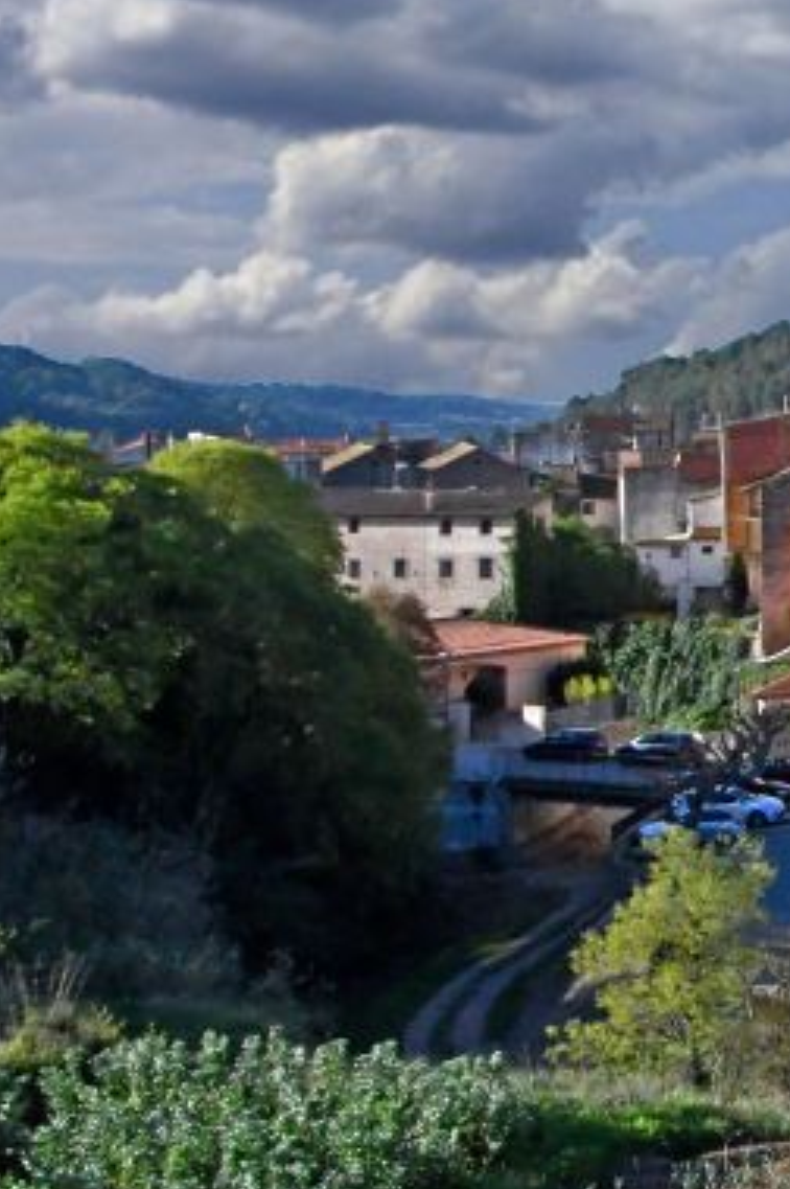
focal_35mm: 73
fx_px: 2407
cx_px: 1593
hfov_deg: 15.0
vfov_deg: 27.4
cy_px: 336
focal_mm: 18
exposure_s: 1/1600
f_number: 20
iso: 2500
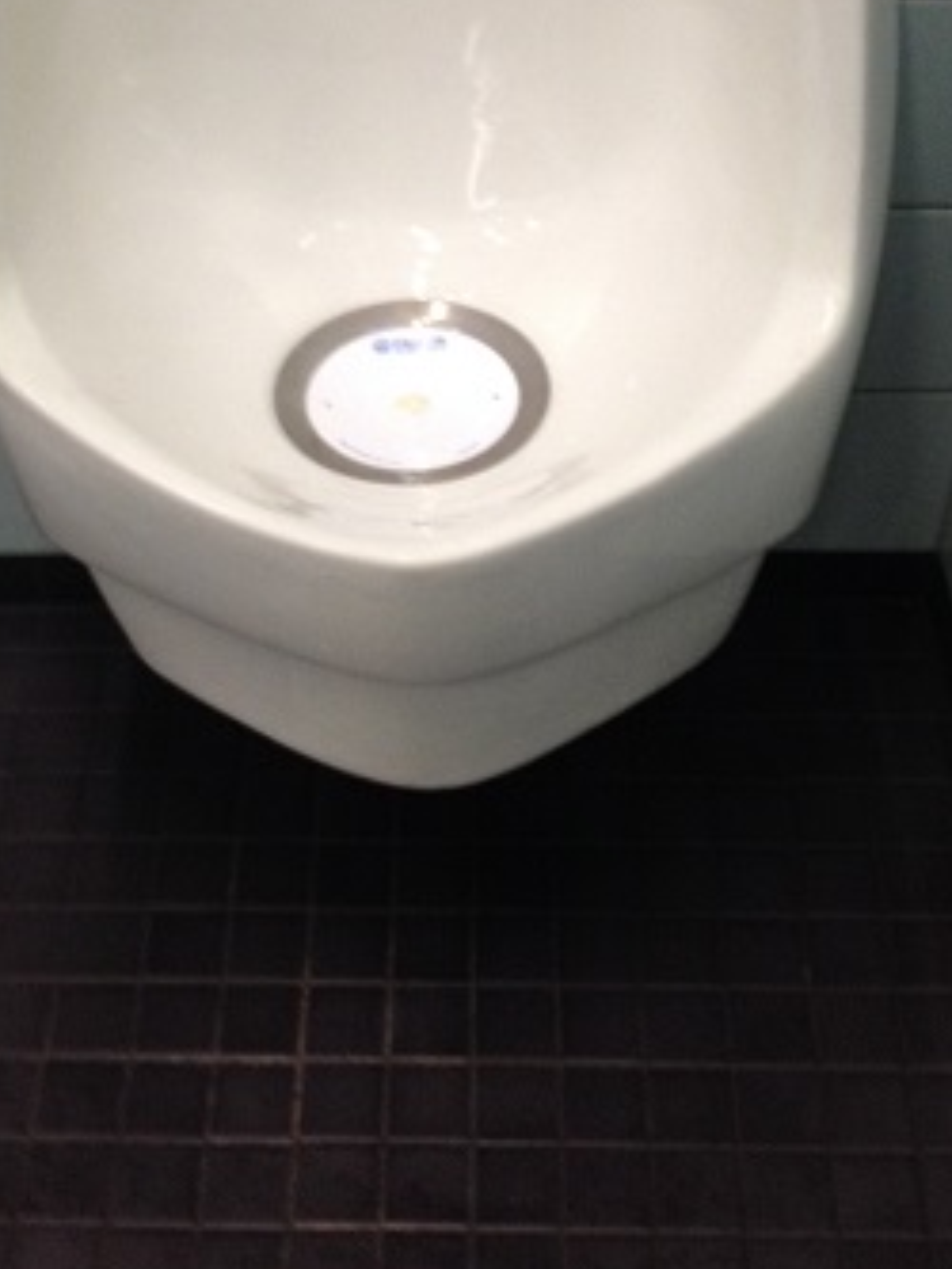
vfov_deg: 27.2
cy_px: 240
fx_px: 2565
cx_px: 419
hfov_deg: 21.0
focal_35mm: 70
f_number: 2.4
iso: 125
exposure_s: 1/20
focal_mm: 4.28
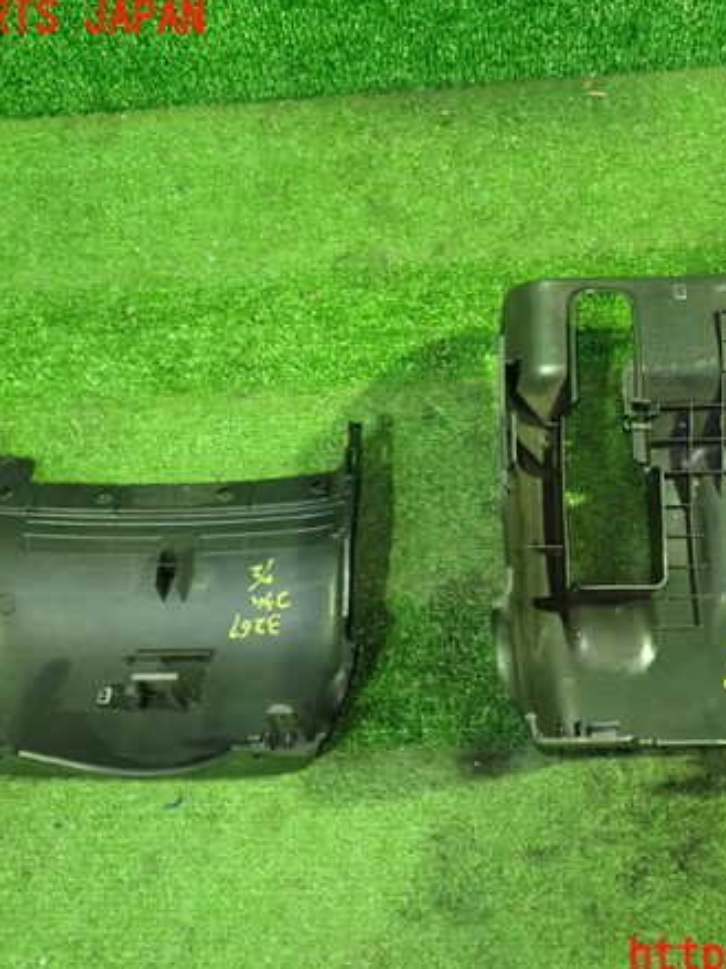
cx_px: 466
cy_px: 488
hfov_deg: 34.9
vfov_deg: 45.8
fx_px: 1147
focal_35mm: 41
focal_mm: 5.4
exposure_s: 1/25
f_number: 2.3
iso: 800
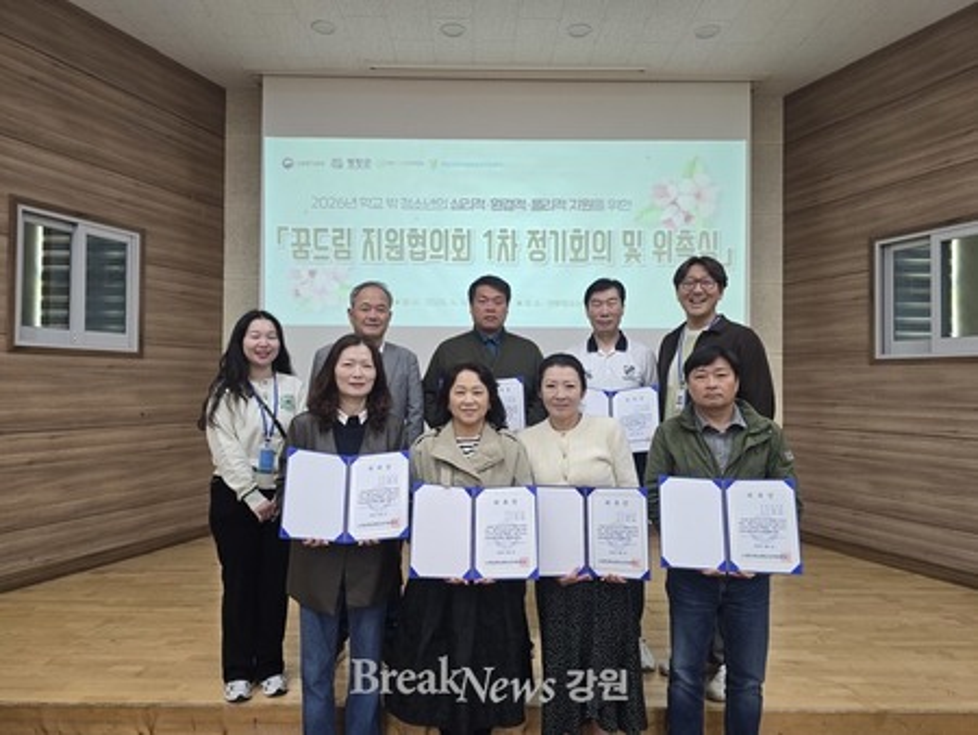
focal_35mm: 23
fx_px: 650
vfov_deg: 58.9
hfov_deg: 73.9
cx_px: 489
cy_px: 368
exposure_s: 1/120
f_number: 1.7
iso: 200
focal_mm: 6.3
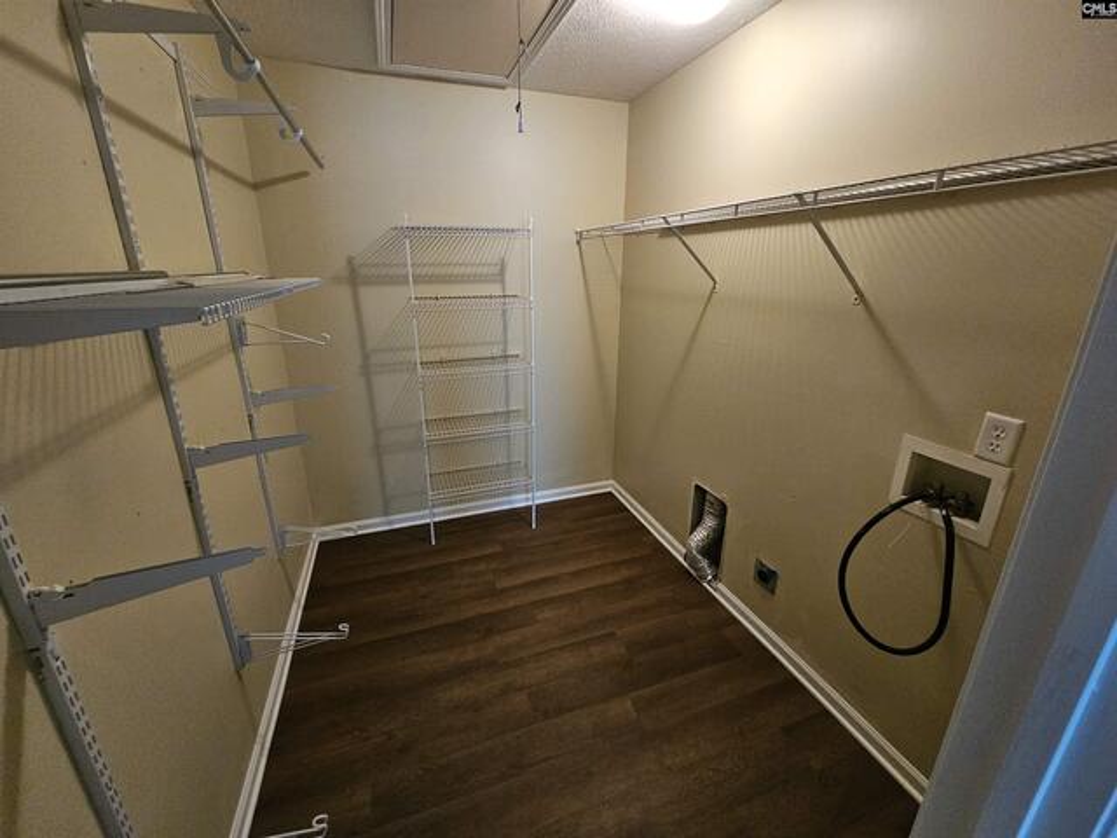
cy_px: 419
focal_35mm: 13
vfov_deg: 89.9
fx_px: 419
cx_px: 558
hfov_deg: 106.2
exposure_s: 1/24
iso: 640
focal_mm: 2.2
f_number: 2.2
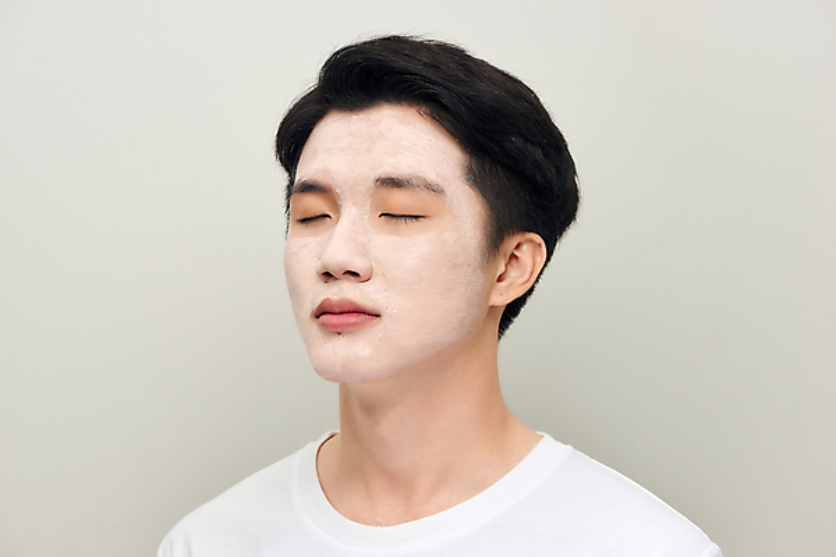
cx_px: 418
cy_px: 278
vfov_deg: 13.0
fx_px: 2438
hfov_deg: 19.5
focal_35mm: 105
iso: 200
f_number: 9
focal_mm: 105
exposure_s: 1/125
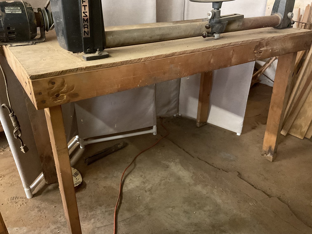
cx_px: 156
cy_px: 117
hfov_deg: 61.7
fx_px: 261
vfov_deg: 48.2
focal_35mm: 29
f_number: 1.8
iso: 400
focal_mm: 3
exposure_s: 1/30
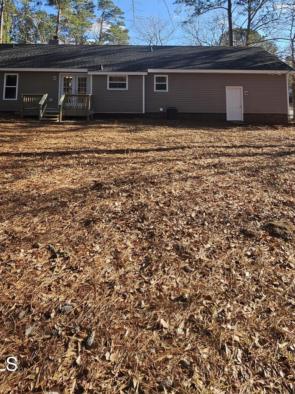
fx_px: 250
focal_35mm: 22
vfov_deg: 66.8
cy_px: 61
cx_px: 125
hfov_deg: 60.8
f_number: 2.2
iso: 50
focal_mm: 2.2
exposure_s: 1/730
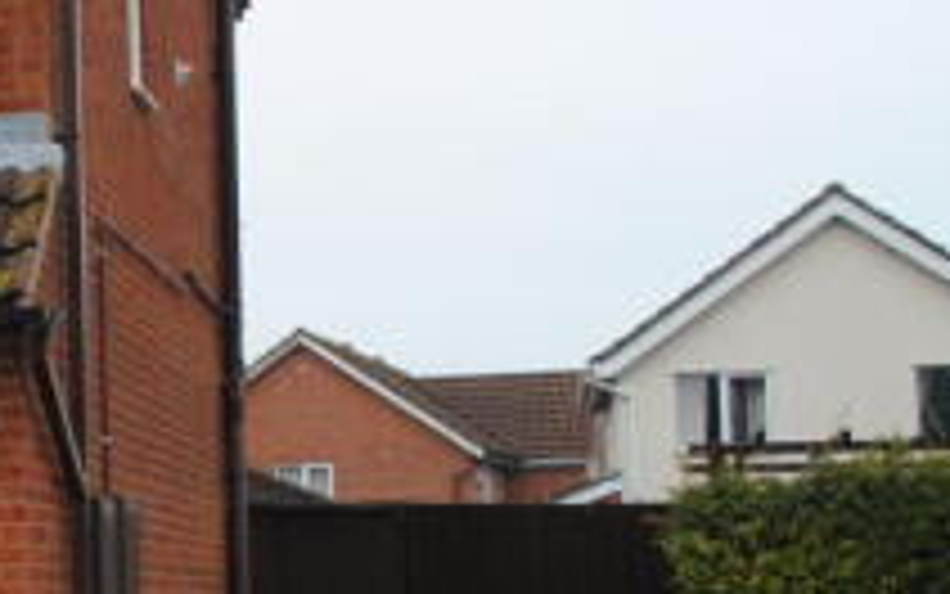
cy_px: 371
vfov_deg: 12.6
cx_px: -362
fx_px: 2693
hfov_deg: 18.3
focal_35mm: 104
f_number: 5
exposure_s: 1/200
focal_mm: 22
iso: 100
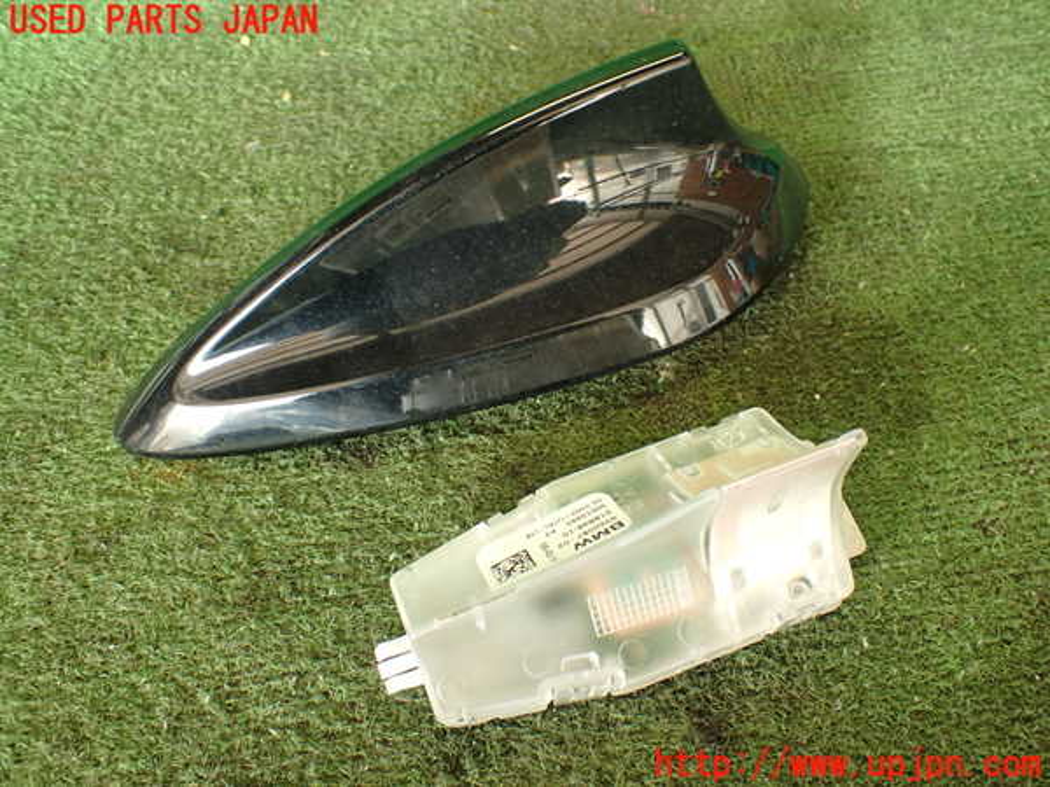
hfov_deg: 56.8
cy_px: 394
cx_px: 525
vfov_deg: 44.2
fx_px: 971
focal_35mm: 32
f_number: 2.4
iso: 200
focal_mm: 5.79
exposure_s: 1/50
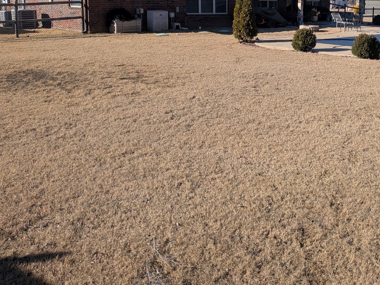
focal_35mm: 39
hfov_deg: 46.0
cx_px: 291
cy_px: 62
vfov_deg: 35.8
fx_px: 428
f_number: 1.7
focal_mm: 4.53
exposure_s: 1/1634
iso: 30
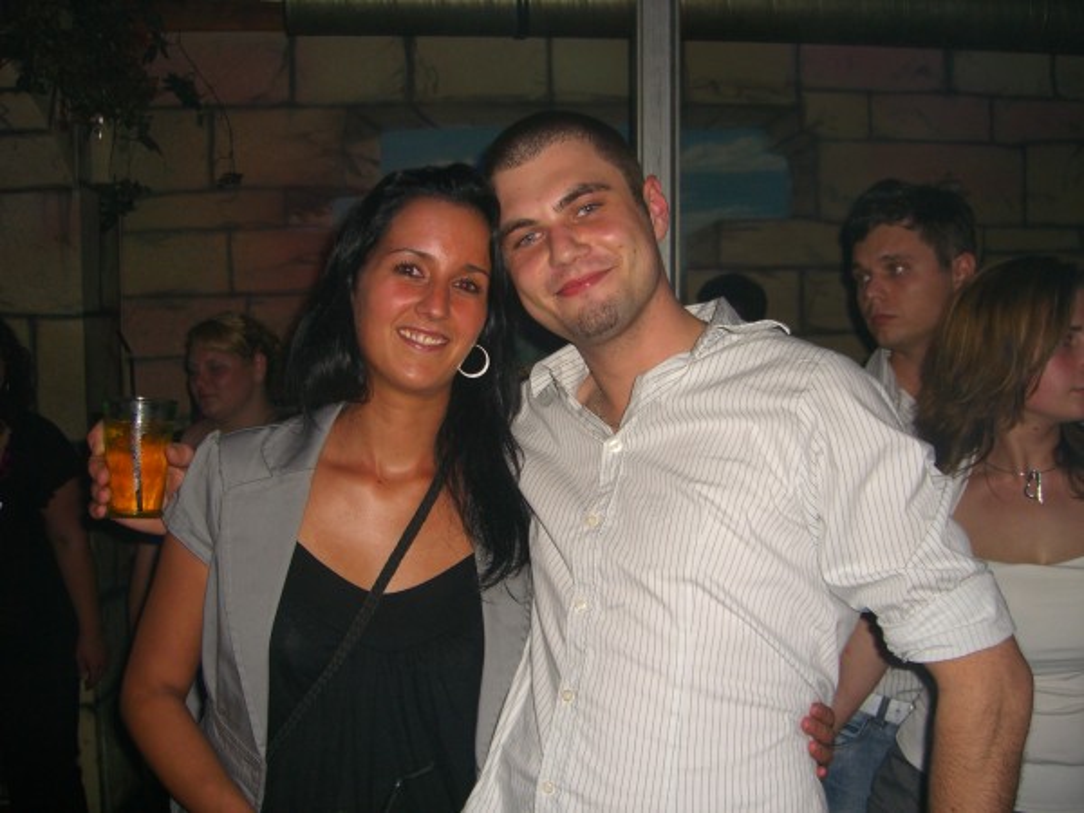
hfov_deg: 49.0
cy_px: 406
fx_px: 1190
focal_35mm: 38
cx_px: 542
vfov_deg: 37.7
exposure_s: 1/60
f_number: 2.8
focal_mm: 7.9
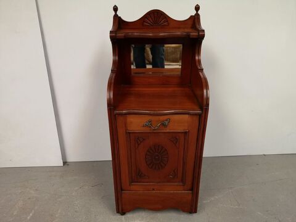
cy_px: 111
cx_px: 148
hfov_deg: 65.3
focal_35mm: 27
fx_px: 231
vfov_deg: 51.4
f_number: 1.8
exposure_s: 1/100
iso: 640
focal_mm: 5.58
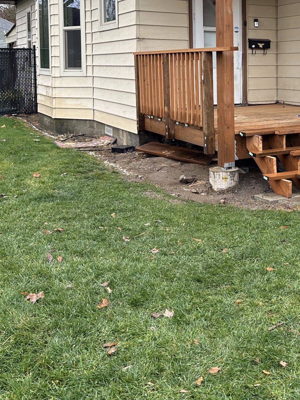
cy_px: 101
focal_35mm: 46
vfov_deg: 40.1
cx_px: 279
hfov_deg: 30.0
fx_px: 532
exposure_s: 1/121
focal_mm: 6.86
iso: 80
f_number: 1.78
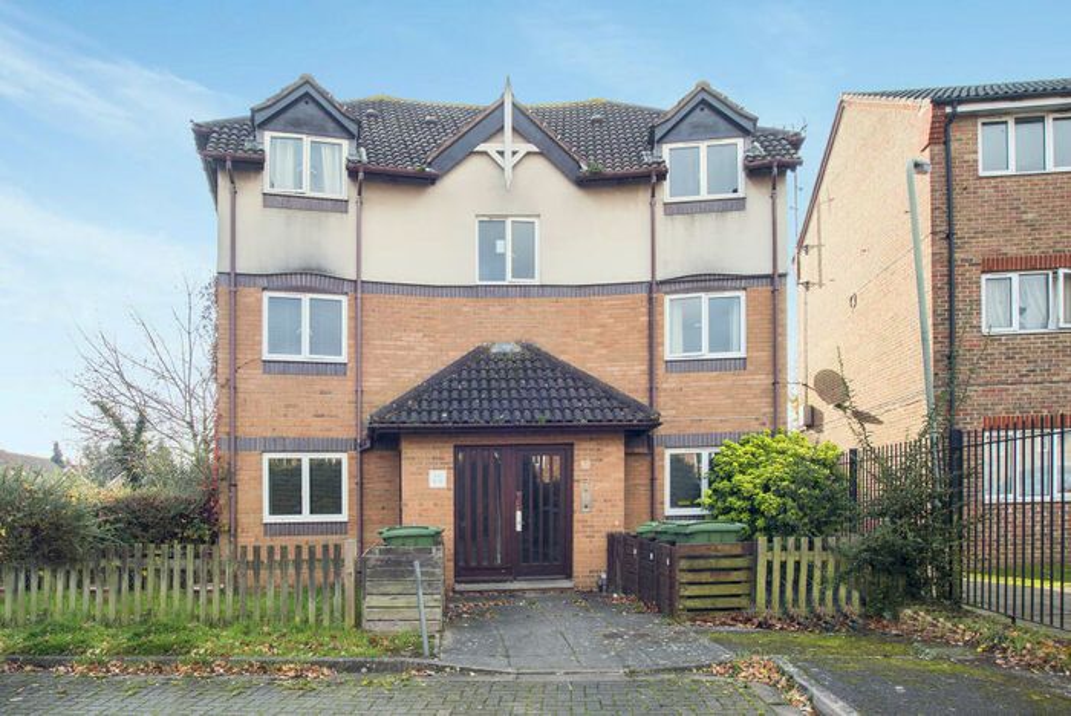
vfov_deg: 70.5
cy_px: 358
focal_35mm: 17
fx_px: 506
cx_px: 536
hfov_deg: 93.2
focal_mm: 17
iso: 200
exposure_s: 1/125
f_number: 7.1
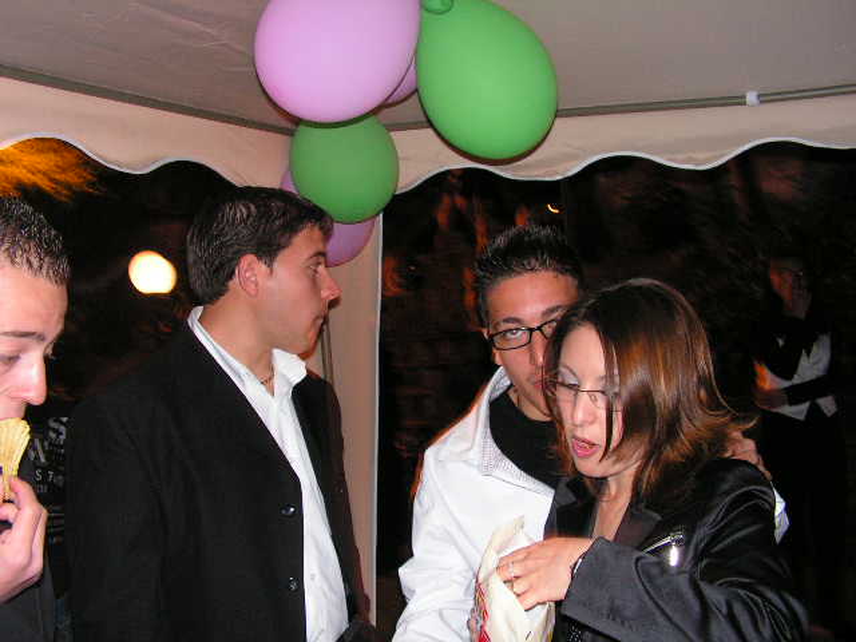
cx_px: 428
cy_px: 321
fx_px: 890
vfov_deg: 39.7
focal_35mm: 36
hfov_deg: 51.4
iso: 200
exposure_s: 1/40
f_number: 3.2
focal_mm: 6
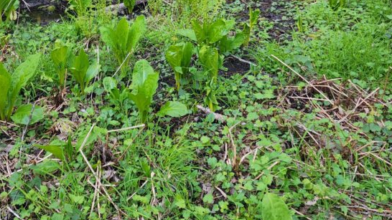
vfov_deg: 24.0
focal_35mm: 47
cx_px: 144
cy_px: -14
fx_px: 488
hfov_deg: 43.3
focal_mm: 6.4
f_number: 1.8
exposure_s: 1/180
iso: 125
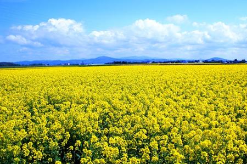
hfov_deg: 67.4
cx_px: 124
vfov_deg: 47.8
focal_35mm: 27
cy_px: 82
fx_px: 185
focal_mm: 18
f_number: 4.5
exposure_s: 1/2000
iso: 200
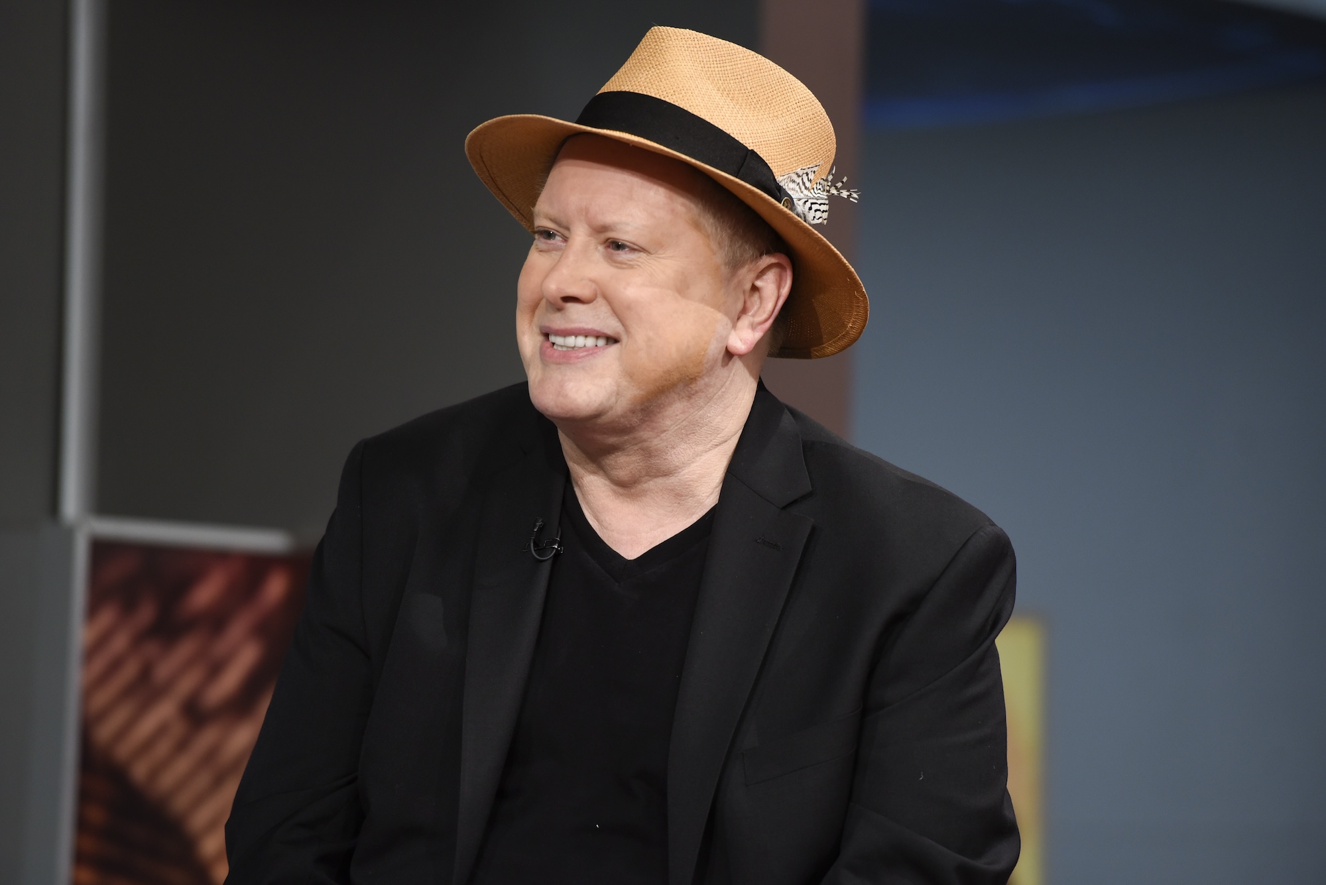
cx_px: 663
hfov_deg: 10.3
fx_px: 7369
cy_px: 442
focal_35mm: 200
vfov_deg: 6.9
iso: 1000
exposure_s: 1/320
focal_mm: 200
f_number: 3.2
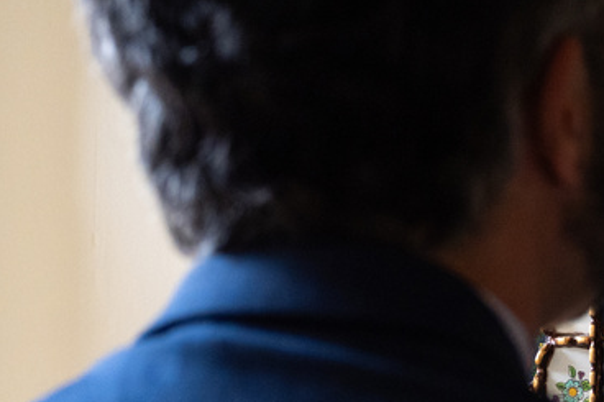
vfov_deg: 15.2
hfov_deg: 20.9
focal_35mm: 89
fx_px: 1492
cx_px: 770
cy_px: 330
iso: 1600
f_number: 2.8
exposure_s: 1/500
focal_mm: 32
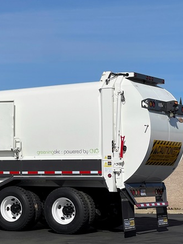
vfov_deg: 17.6
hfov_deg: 13.0
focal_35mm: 112
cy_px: 97
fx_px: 790
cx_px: -9
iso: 25
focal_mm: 7.5
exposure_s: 1/5814
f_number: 2.2
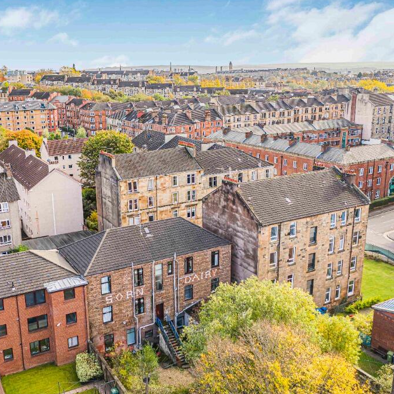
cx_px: 161
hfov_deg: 45.8
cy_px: 197
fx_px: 464
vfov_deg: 46.0
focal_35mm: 36
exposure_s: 1/50
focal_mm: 10.26
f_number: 2.8
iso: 200
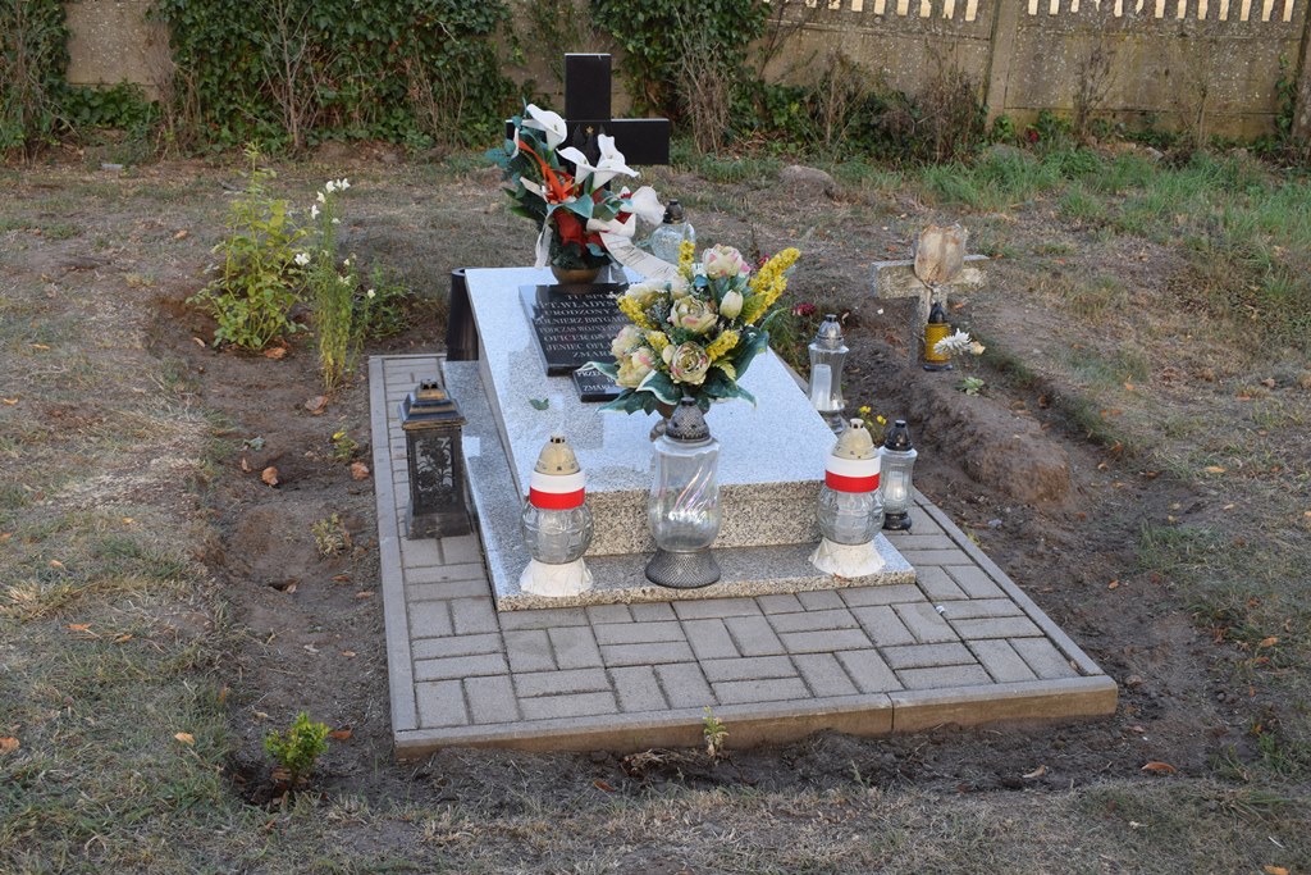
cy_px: 438
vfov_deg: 33.0
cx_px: 656
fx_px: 1475
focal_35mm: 40
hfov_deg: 47.9
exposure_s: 1/200
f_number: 7.1
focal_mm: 27
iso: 400
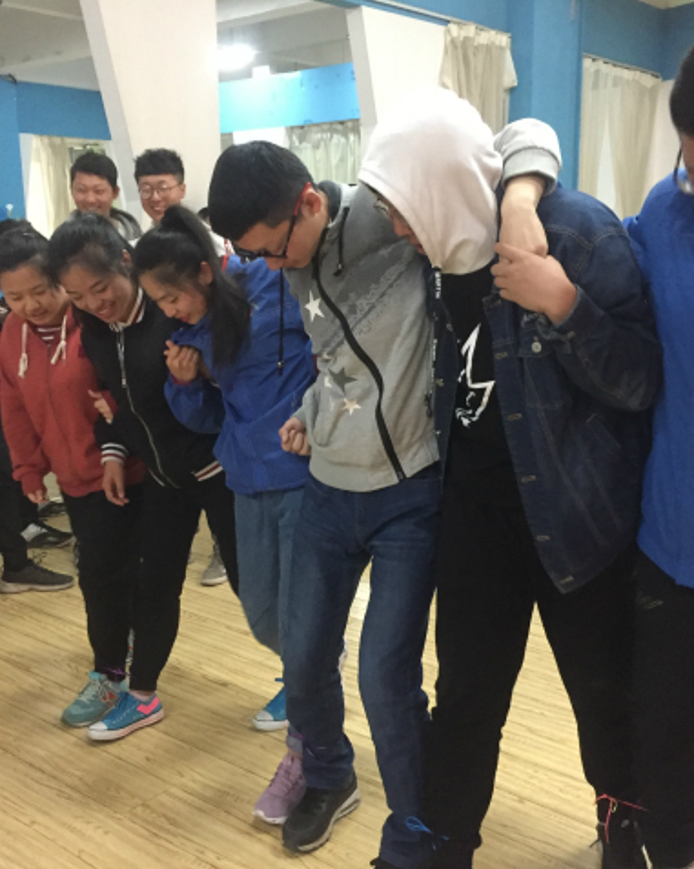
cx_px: 322
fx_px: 977
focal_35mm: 38
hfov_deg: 39.1
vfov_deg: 48.0
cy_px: 435
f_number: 2.2
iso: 400
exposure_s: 1/17
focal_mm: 4.15
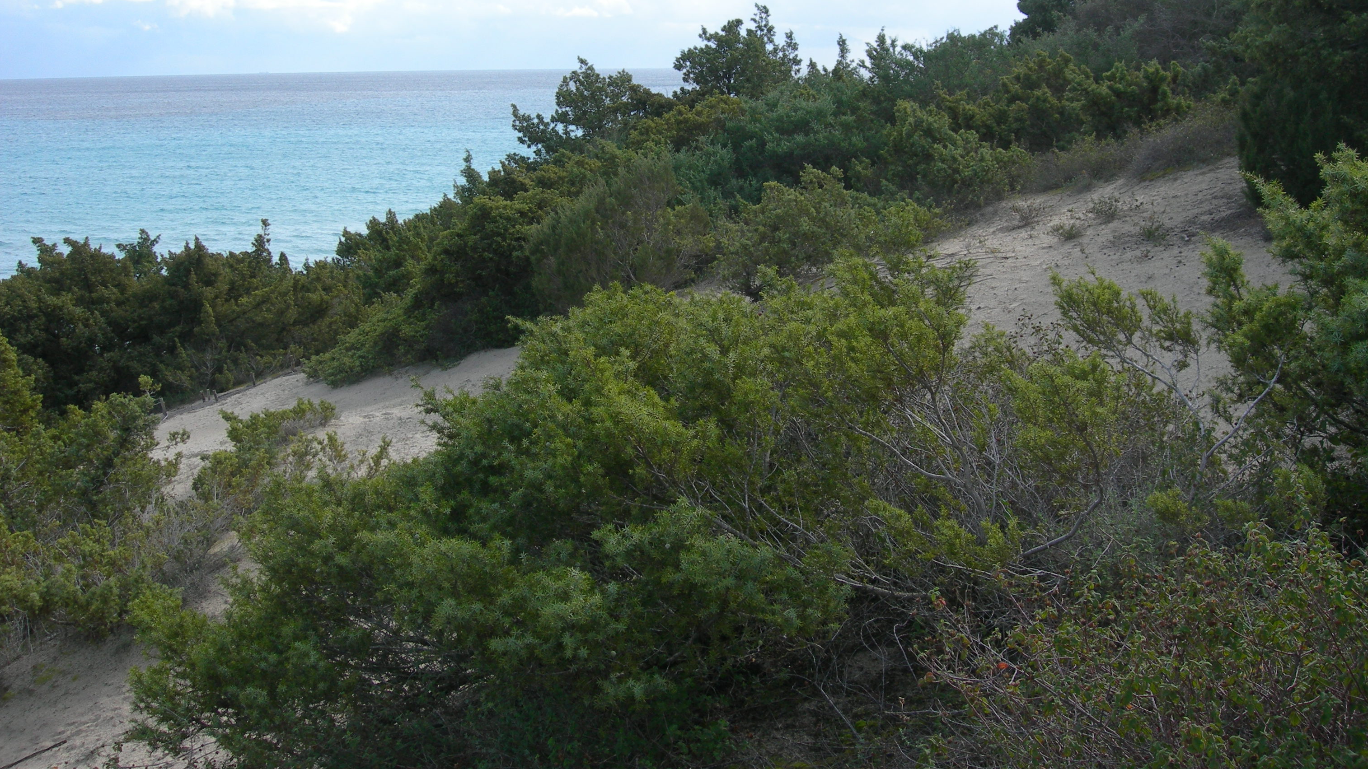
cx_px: 676
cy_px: 274
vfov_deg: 28.2
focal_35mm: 42
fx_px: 1523
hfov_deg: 48.4
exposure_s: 1/303
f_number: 4.8
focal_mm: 7.8
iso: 50
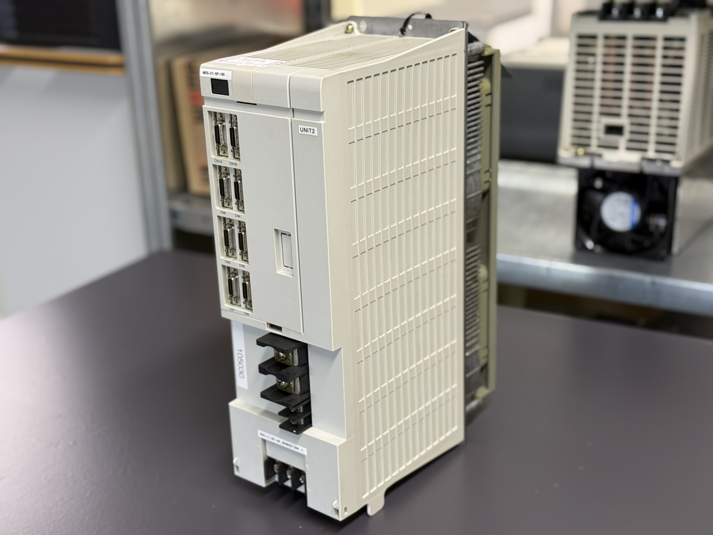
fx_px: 989
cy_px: 268
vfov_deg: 30.3
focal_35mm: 48
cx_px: 356
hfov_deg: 39.7
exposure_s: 1/50
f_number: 1.78
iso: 160
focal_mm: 6.76
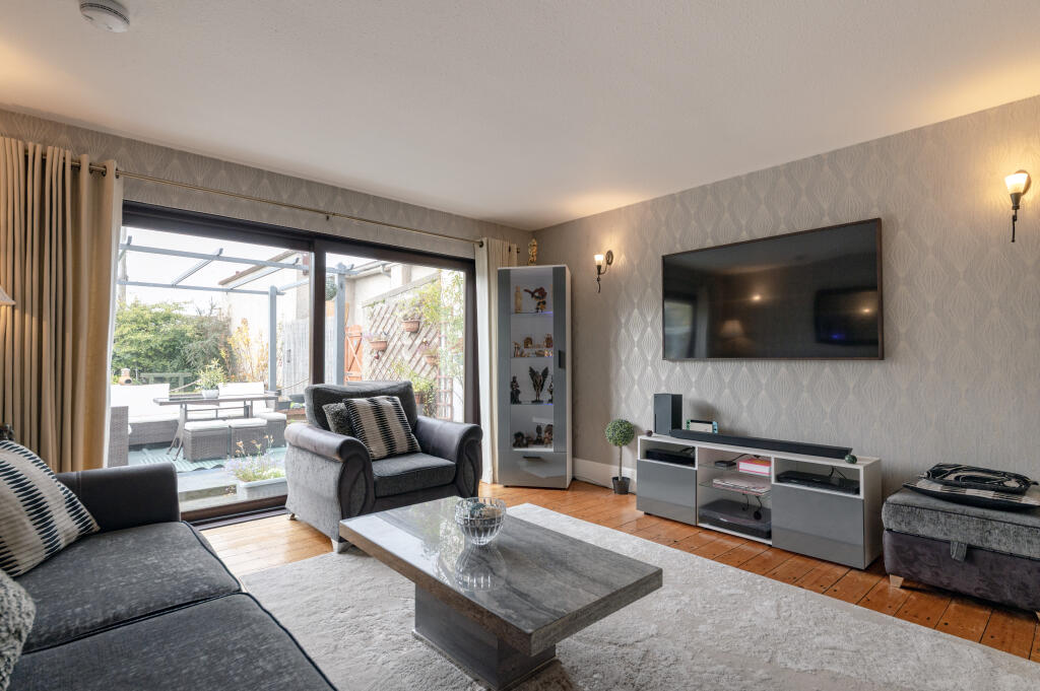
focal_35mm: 17
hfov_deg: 93.3
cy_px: 346
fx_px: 491
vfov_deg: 70.3
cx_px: 520
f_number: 8
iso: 400
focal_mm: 17
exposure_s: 1/60
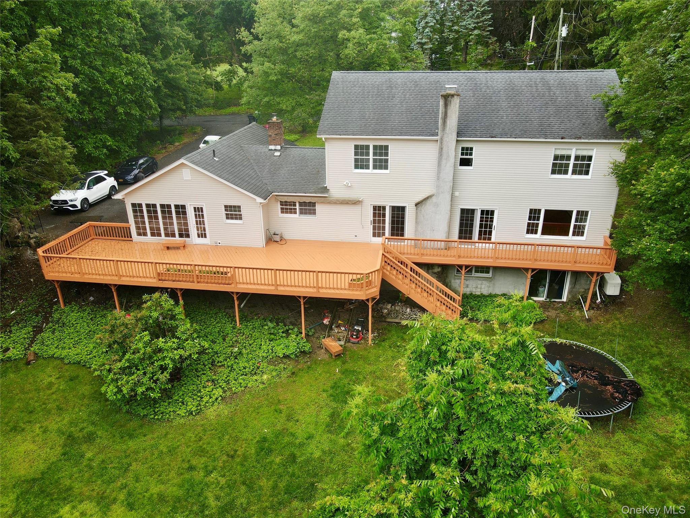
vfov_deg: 56.8
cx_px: 345
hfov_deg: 71.6
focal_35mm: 24
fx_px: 478
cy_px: 259
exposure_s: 1/80
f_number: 2.8
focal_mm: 4.5
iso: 100
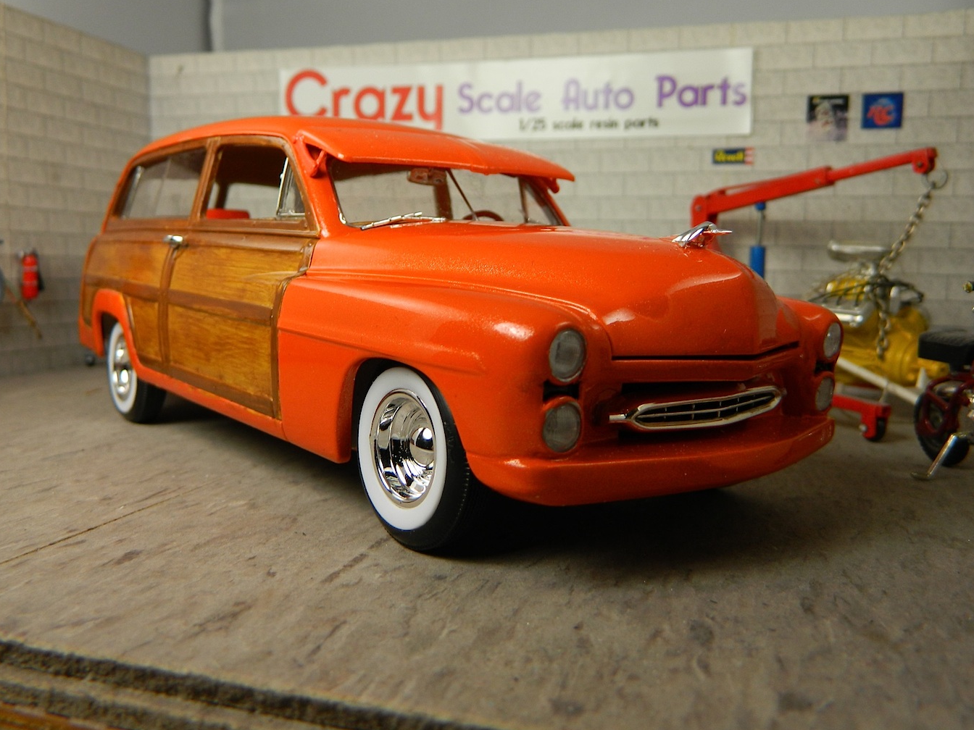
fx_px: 844
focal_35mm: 30
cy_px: 348
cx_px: 485
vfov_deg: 46.8
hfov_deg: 60.0
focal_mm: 5.1
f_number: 3.2
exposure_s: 1/200
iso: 80
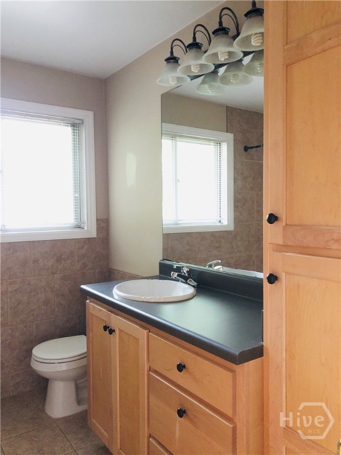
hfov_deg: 49.7
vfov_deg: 63.4
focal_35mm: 28
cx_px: 170
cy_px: 228
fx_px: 368
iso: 200
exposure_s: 1/4
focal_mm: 3.99
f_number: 1.8
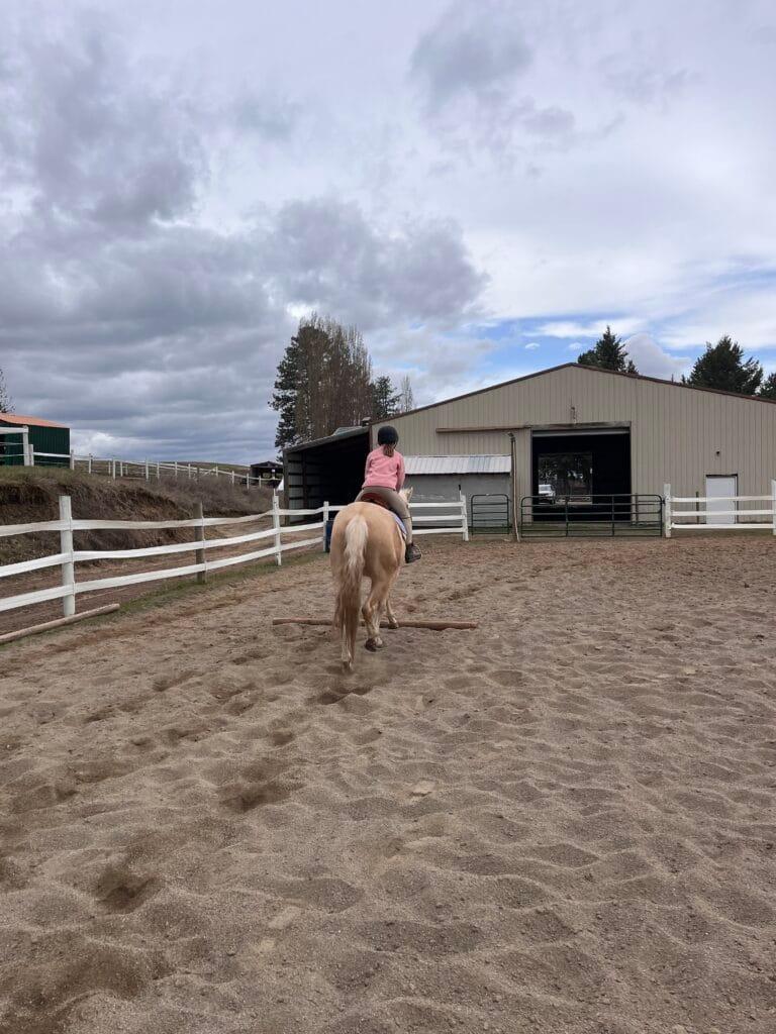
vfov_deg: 67.3
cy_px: 517
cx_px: 388
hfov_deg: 53.1
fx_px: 777
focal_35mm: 26
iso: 50
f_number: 1.6
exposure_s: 1/3623
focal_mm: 5.1
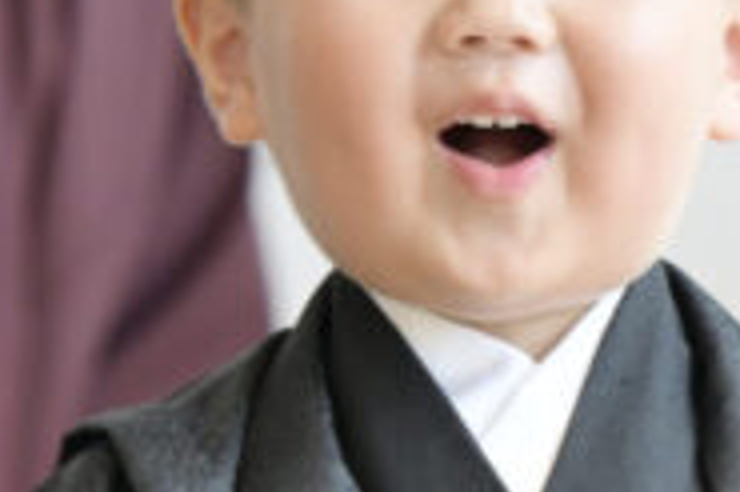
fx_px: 15382
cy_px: 194
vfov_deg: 1.8
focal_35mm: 749
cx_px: 364
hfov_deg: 2.8
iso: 500
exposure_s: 1/250
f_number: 4
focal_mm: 135
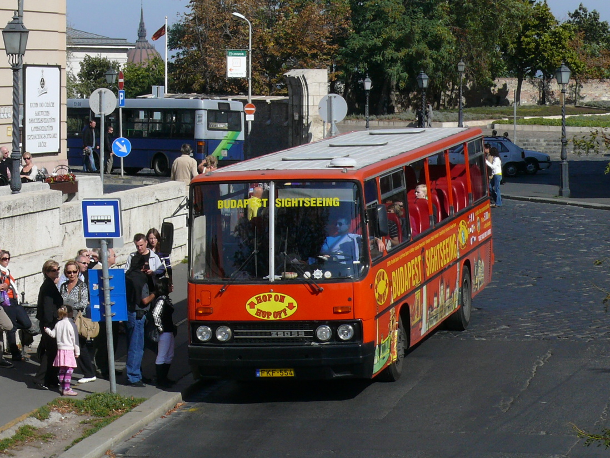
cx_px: 305
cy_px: 229
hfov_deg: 15.6
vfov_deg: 11.8
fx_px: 2221
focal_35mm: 126
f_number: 7.1
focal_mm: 15.1
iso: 100
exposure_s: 1/400
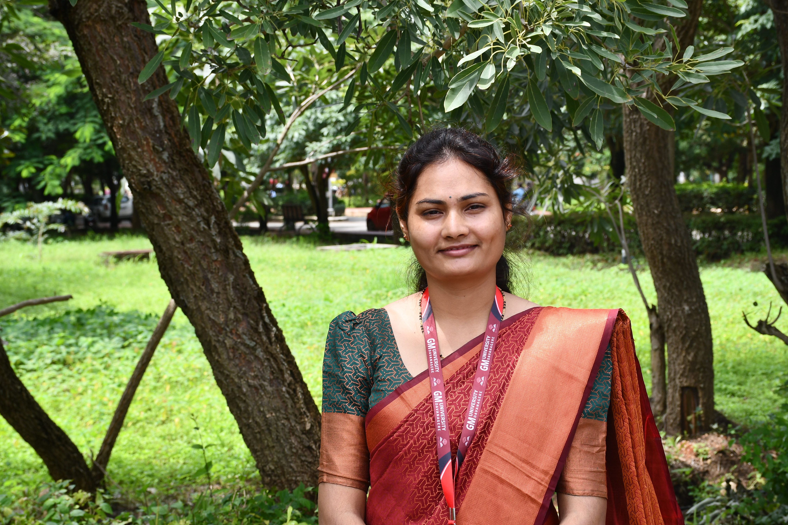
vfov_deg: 19.7
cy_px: 308
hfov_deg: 29.2
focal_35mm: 69
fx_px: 1510
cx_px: 396
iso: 200
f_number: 7.1
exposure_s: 1/250
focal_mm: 38
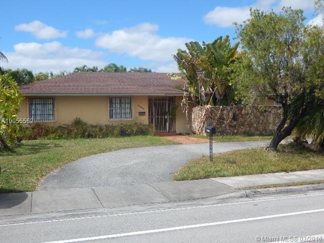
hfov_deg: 43.9
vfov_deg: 33.6
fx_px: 402
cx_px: 162
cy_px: 122
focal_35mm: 43
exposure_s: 1/400
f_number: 7.1
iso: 125
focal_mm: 7.7
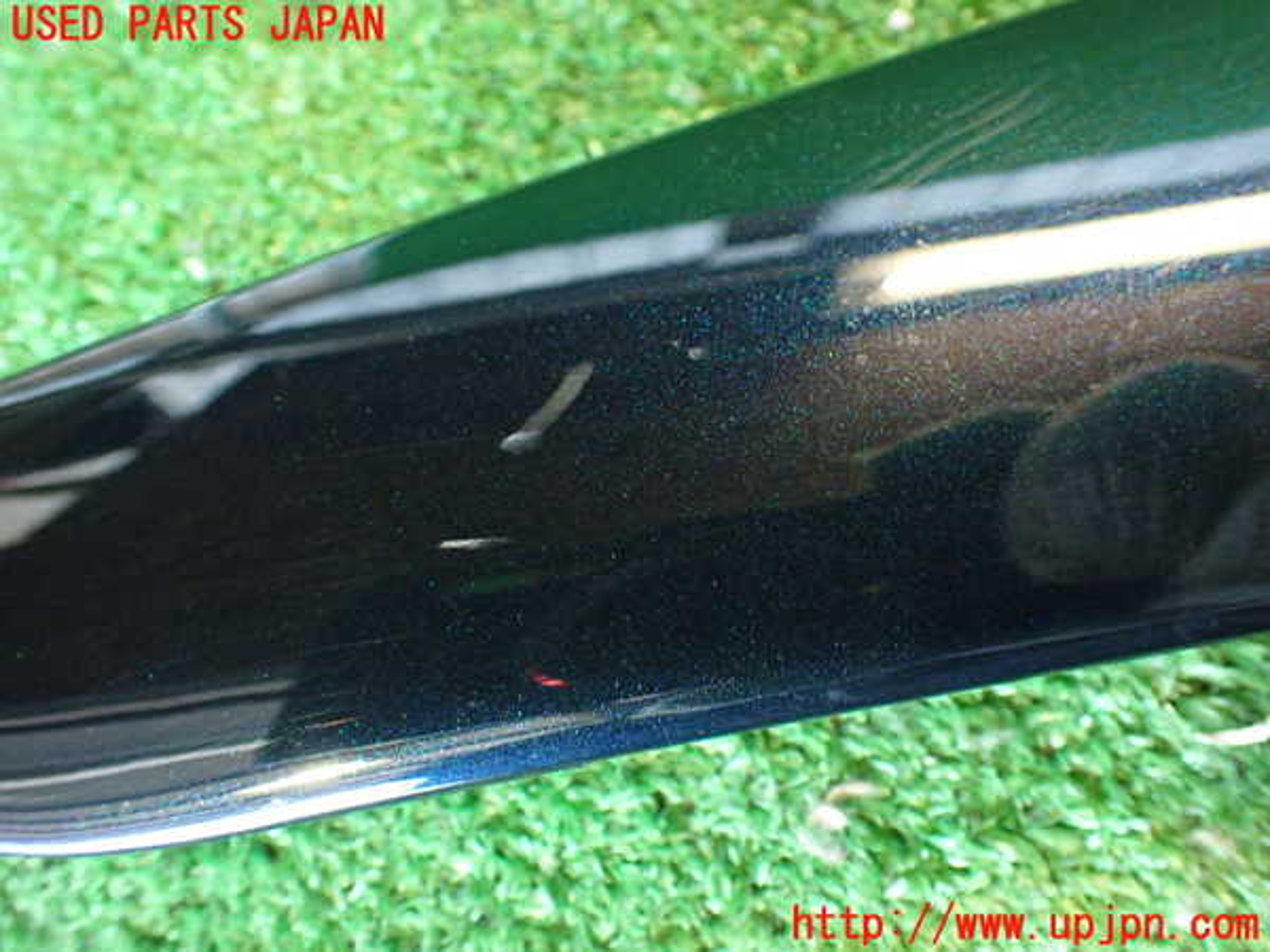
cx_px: 635
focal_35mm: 32
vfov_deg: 44.2
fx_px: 1174
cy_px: 476
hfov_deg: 56.8
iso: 640
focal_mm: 5.79
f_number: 2.4
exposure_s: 1/30
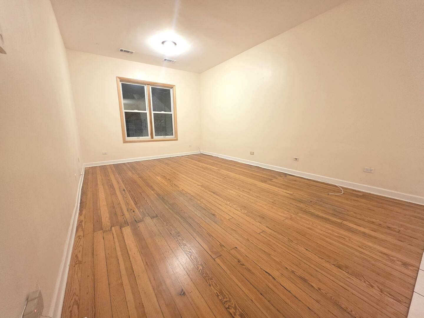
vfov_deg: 89.9
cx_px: 212
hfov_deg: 106.2
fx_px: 159
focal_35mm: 13
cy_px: 159
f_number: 1.9
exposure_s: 1/24
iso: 1000
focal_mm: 2.2
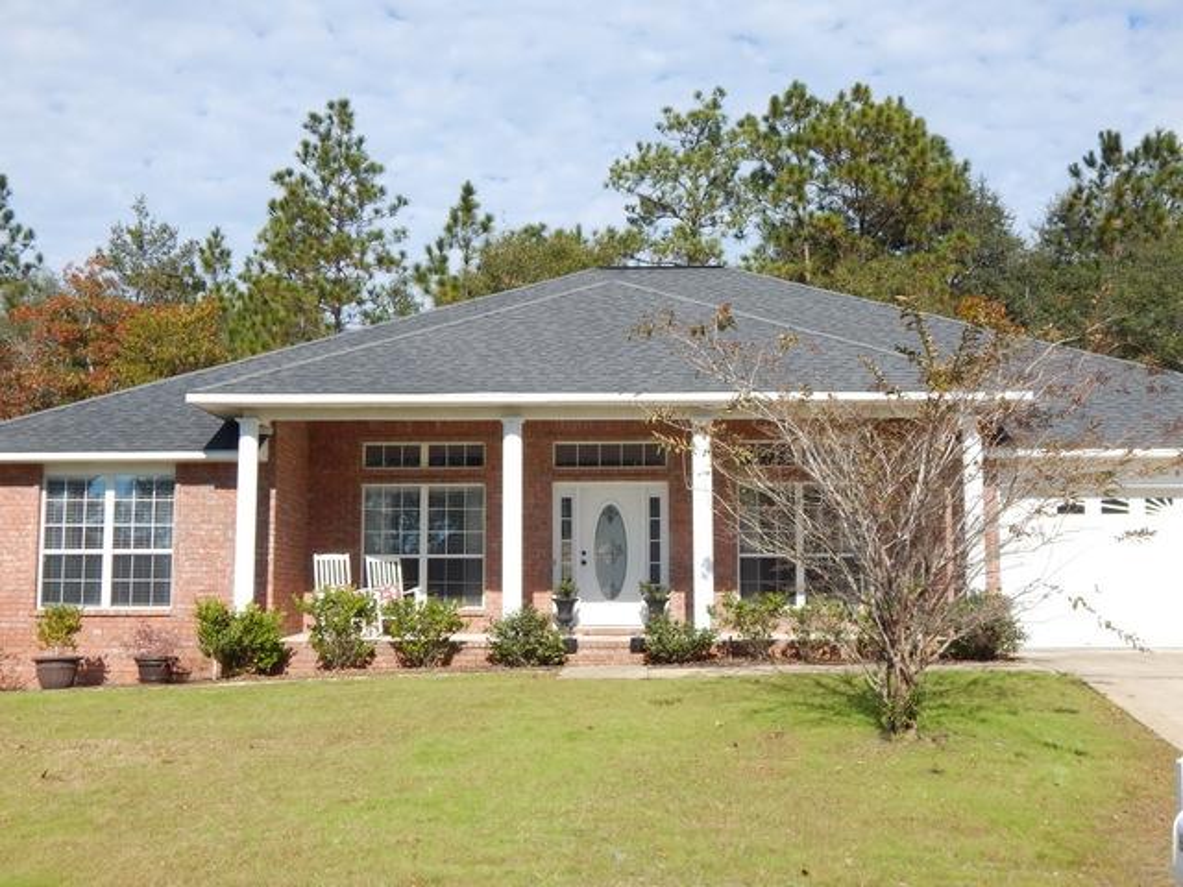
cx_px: 592
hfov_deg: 43.9
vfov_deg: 33.6
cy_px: 444
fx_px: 1470
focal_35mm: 43
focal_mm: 7.7
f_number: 3.6
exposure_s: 1/1500
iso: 125
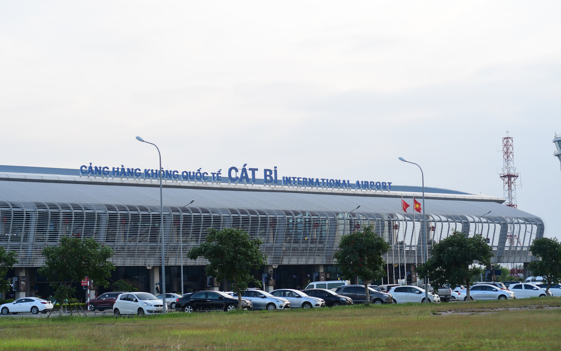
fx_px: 1177
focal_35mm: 77
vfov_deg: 16.9
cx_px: 279
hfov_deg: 26.8
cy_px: 183
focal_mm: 50
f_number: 2.5
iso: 320
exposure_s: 1/2000
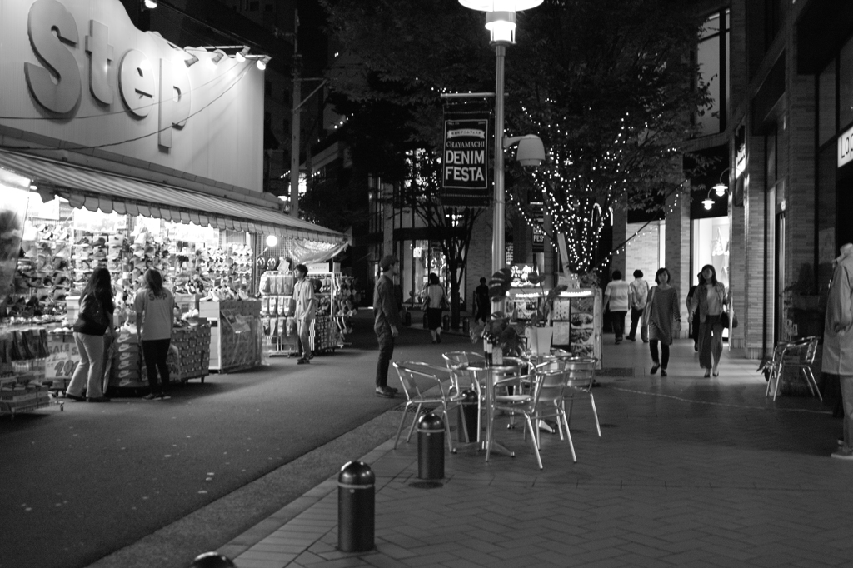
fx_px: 971
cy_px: 284
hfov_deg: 47.4
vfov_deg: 32.6
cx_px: 426
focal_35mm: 41
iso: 800
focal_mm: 24.2
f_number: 2.8
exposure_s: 1/50
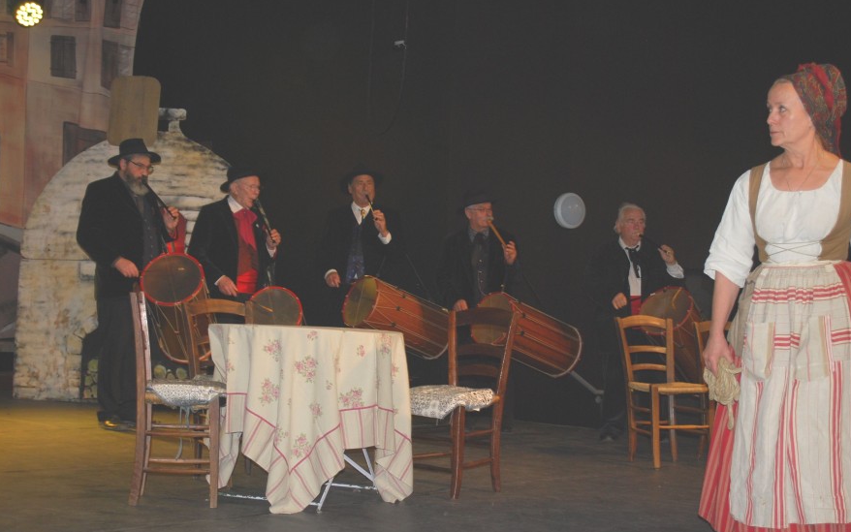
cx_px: 429
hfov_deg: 38.2
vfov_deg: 24.4
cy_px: 256
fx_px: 1229
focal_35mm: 53
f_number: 5
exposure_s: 1/60
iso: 320
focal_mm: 34
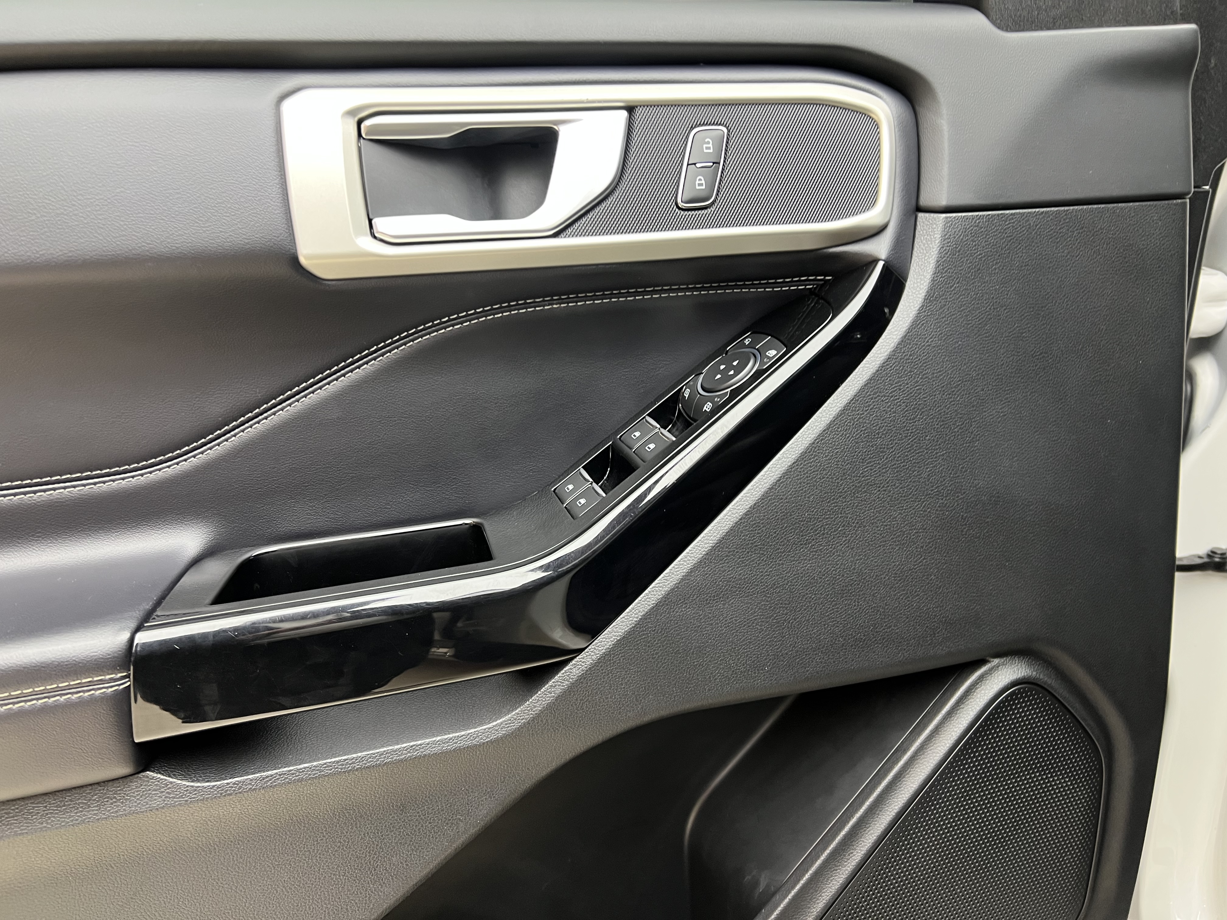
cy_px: 460
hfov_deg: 67.3
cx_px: 614
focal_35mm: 26
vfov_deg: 53.1
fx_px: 922
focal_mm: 5.7
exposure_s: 1/50
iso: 160
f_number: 1.5
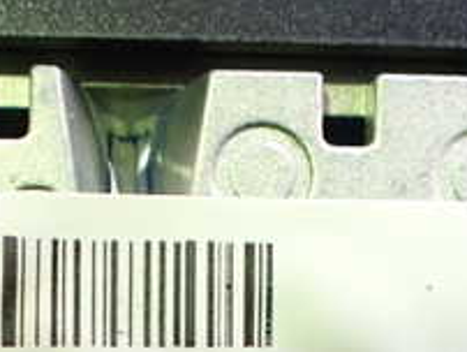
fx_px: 1202
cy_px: 516
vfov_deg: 15.4
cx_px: 120
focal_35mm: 89
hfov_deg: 21.8
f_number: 2.3
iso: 800
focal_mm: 5.4
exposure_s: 1/40
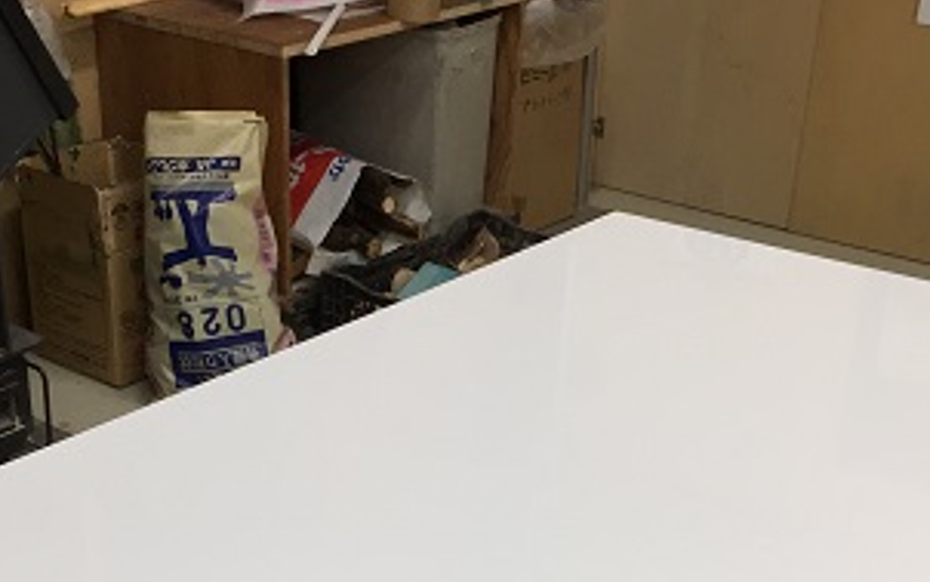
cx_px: 397
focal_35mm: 61
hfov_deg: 33.4
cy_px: 634
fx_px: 1547
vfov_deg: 20.4
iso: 32
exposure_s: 1/40
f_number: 2.2
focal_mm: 4.15
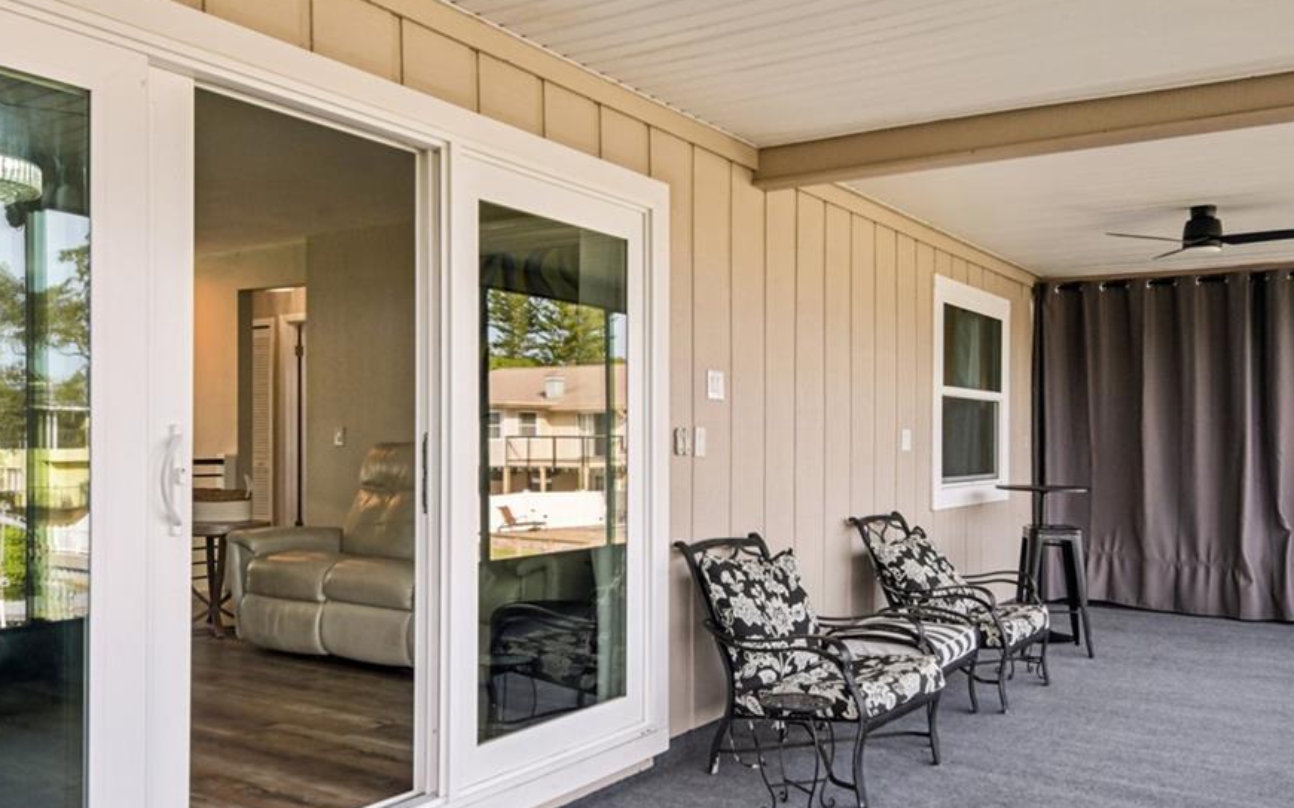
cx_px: 718
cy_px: 473
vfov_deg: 41.7
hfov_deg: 62.7
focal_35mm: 30
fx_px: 1058
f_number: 8
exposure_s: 1/100
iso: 400
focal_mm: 16
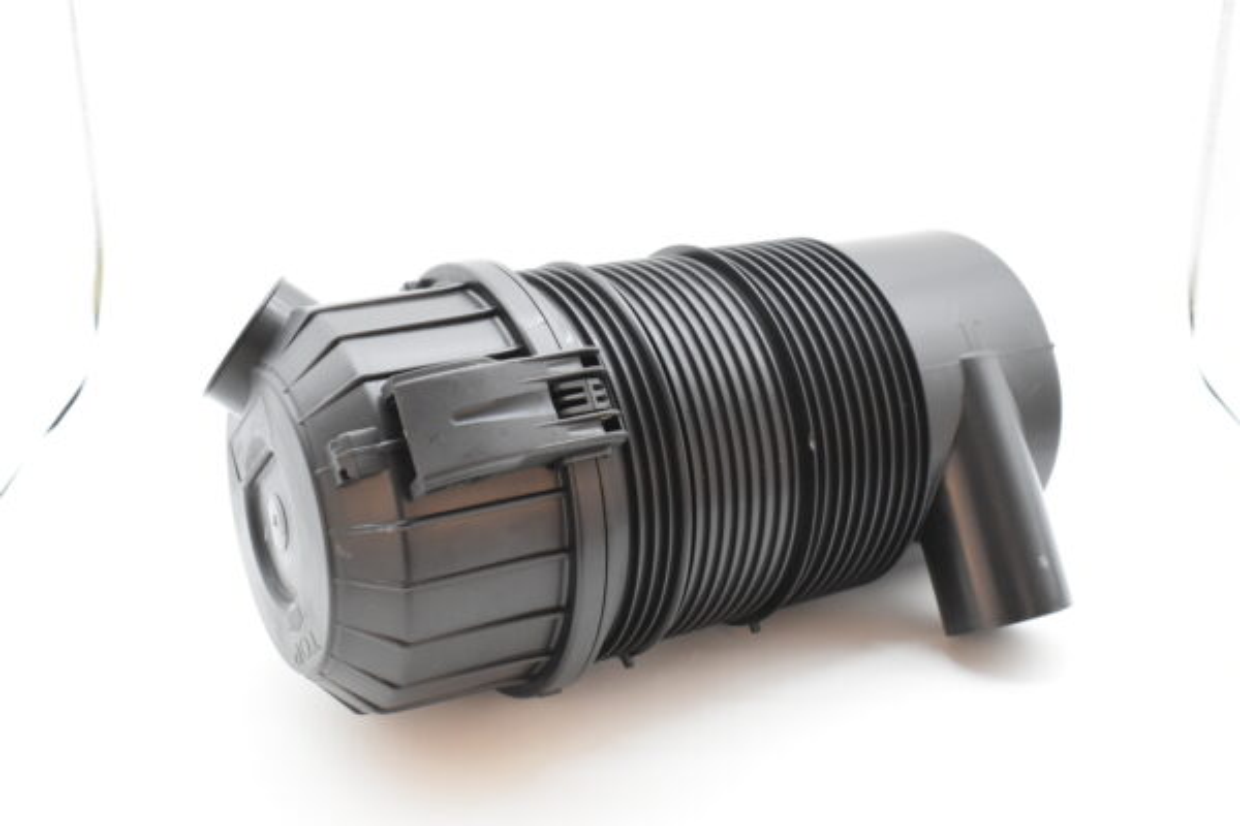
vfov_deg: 29.9
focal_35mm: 45
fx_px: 1550
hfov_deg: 43.6
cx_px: 620
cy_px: 413
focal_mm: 30
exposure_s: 1/250
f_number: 8
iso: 1600
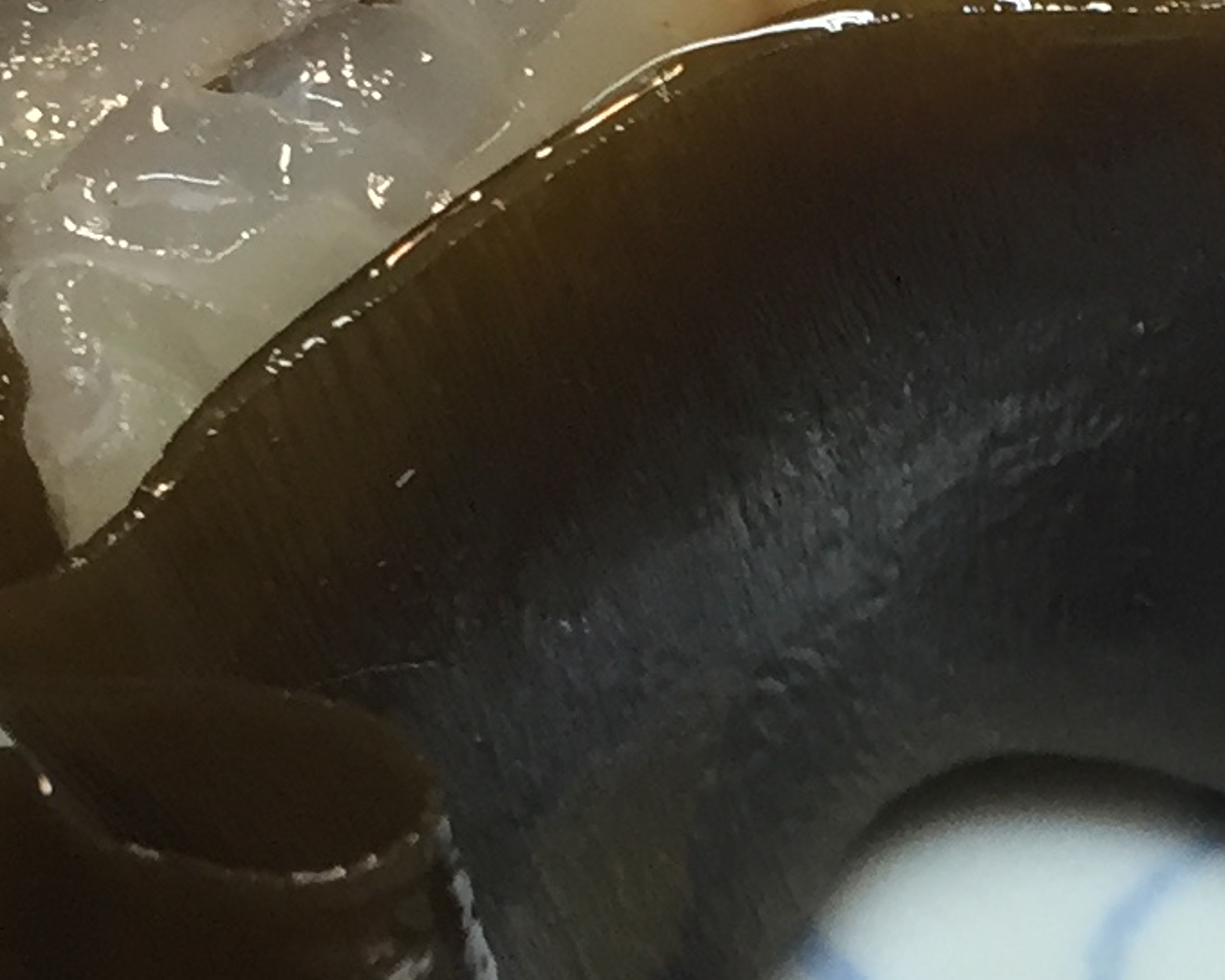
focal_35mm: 136
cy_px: 1085
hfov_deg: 13.6
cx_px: 1622
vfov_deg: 11.2
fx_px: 4930
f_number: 2.2
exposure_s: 1/30
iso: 64
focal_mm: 4.15
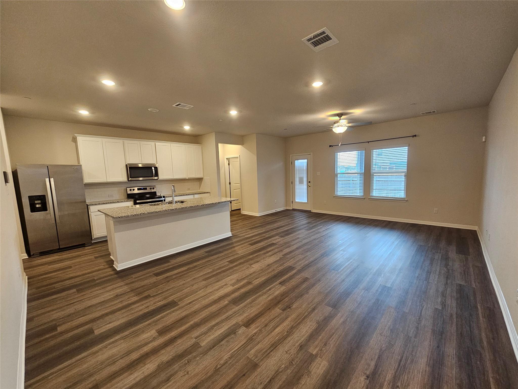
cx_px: 259
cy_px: 194
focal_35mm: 13
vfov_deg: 89.9
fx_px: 195
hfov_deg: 106.2
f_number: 2.2
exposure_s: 1/60
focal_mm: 2.2
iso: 250
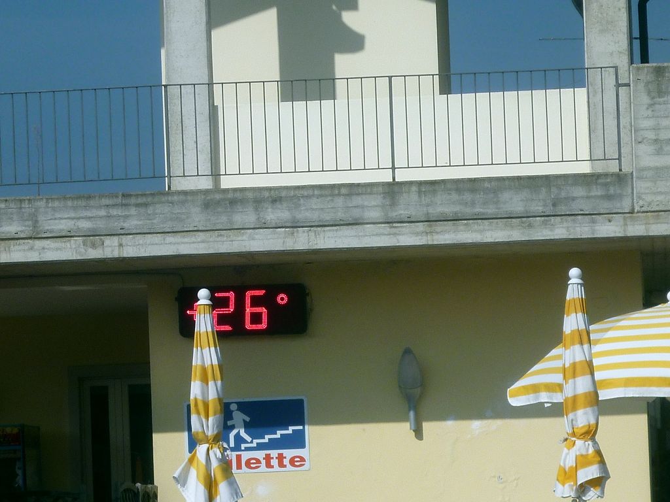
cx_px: 335
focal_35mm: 224
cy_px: 251
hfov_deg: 8.8
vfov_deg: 6.6
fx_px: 4336
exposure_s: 1/500
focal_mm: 20
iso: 100
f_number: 6.5
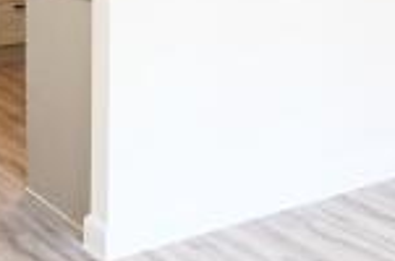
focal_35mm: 81
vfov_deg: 15.9
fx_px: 882
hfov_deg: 25.0
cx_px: 107
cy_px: -85
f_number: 4.5
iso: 1000
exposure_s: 1/80
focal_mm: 17
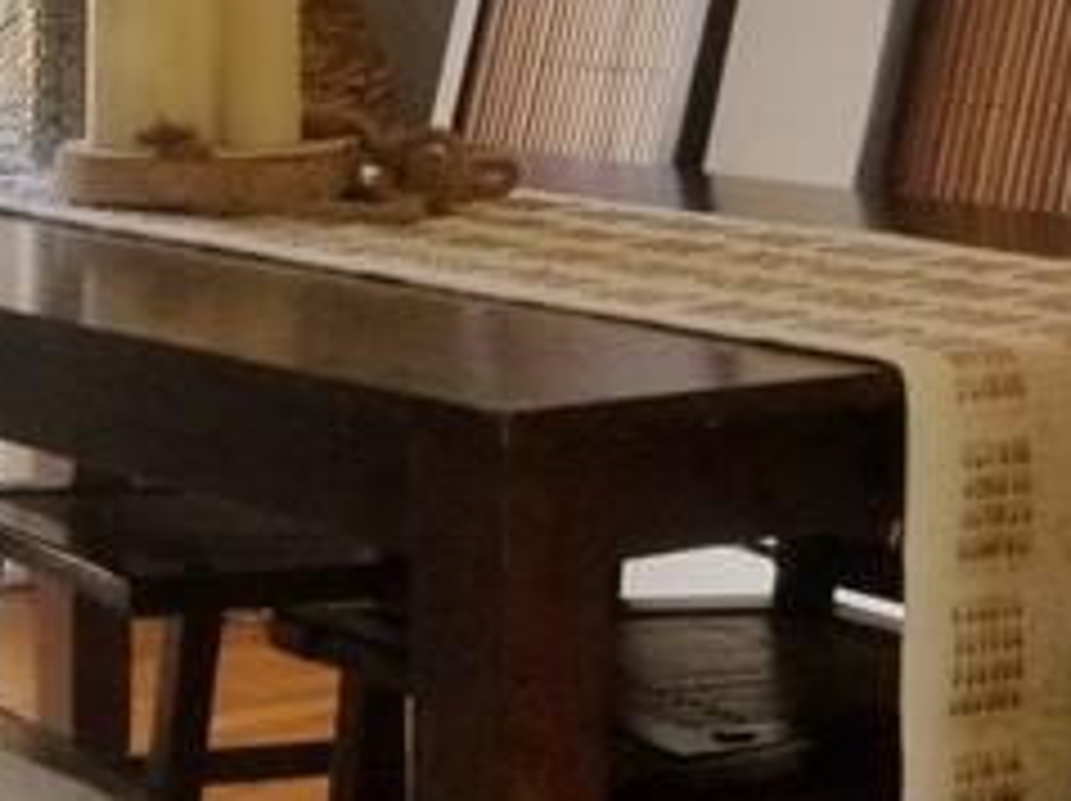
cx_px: 184
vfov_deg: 13.2
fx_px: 3462
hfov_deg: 17.4
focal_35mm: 112
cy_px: 212
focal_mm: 4.25
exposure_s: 1/197
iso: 50
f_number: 1.7
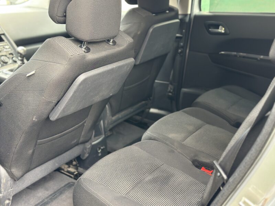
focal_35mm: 48
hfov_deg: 39.7
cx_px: 138
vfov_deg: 30.3
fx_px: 381
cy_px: 103
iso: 200
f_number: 1.78
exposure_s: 1/60
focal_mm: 6.86
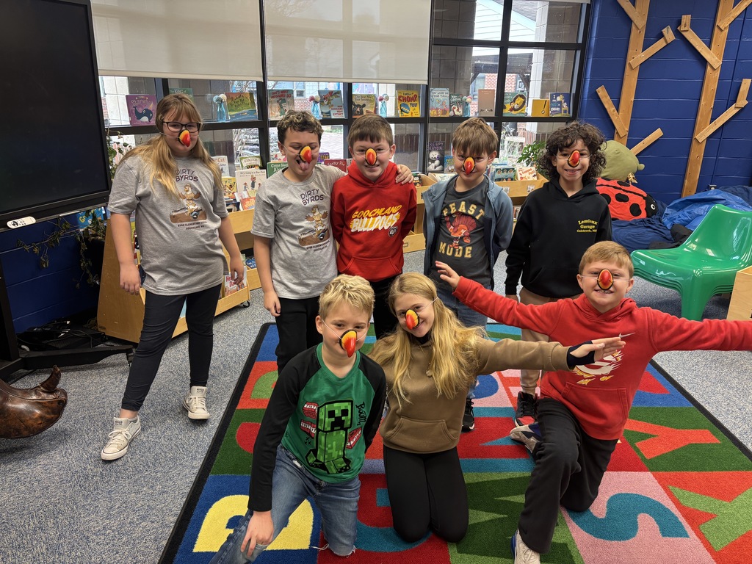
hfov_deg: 67.3
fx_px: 565
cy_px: 282
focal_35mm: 26
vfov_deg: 53.1
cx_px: 376
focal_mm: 5.96
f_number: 1.6
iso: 125
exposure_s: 1/60
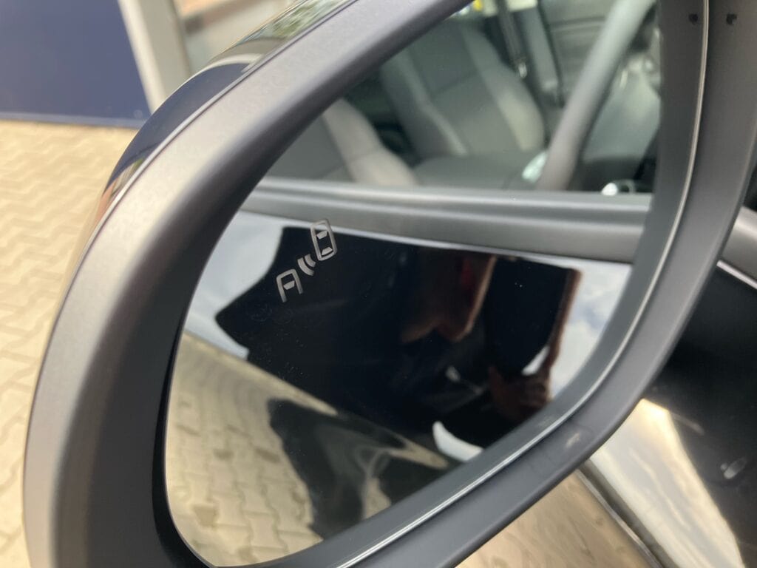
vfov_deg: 49.7
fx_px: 612
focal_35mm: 28
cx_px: 378
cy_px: 284
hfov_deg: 63.4
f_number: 1.8
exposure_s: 1/129
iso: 40
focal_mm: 3.99
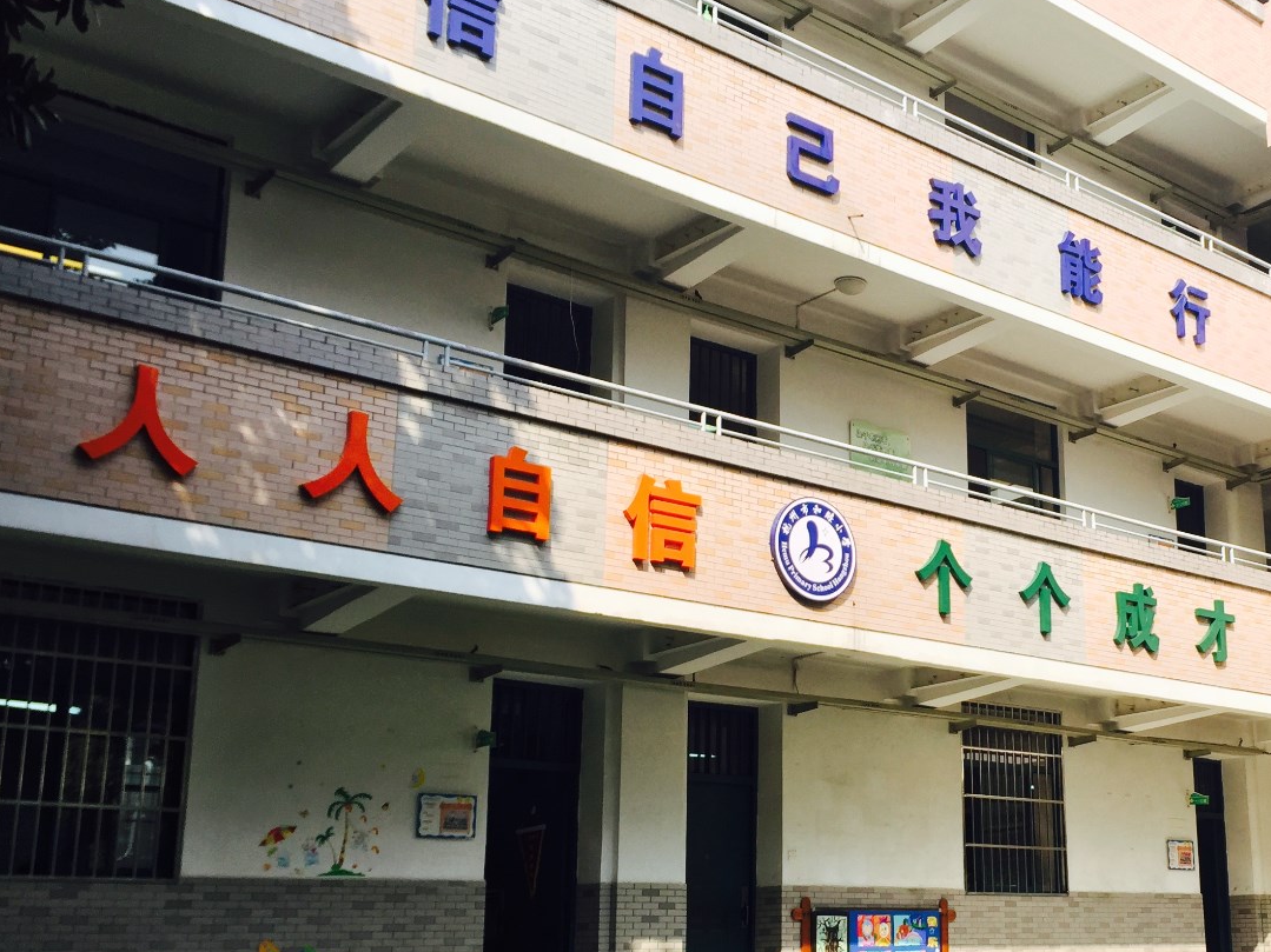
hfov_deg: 42.6
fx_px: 1579
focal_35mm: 43
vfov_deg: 33.5
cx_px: 938
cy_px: 577
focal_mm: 4.15
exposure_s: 1/842
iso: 32
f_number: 2.2
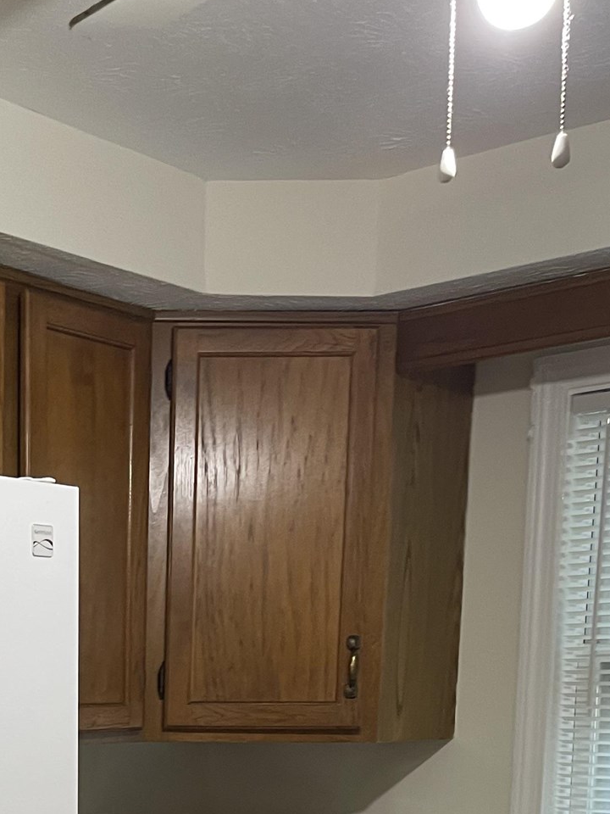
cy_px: 900
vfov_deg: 29.0
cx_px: 26
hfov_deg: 23.6
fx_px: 1410
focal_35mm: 60
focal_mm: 5.1
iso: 160
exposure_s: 1/60
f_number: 1.6
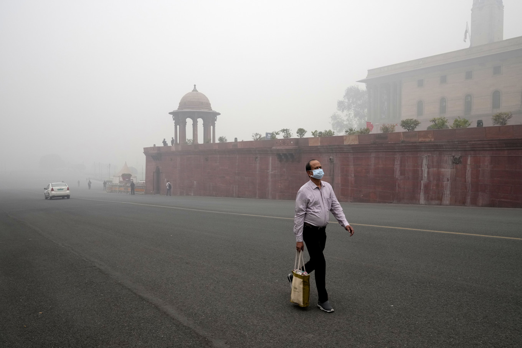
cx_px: 261
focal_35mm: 29
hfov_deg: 63.7
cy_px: 174
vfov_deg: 44.9
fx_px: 420
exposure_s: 1/250
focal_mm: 29
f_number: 11
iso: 800
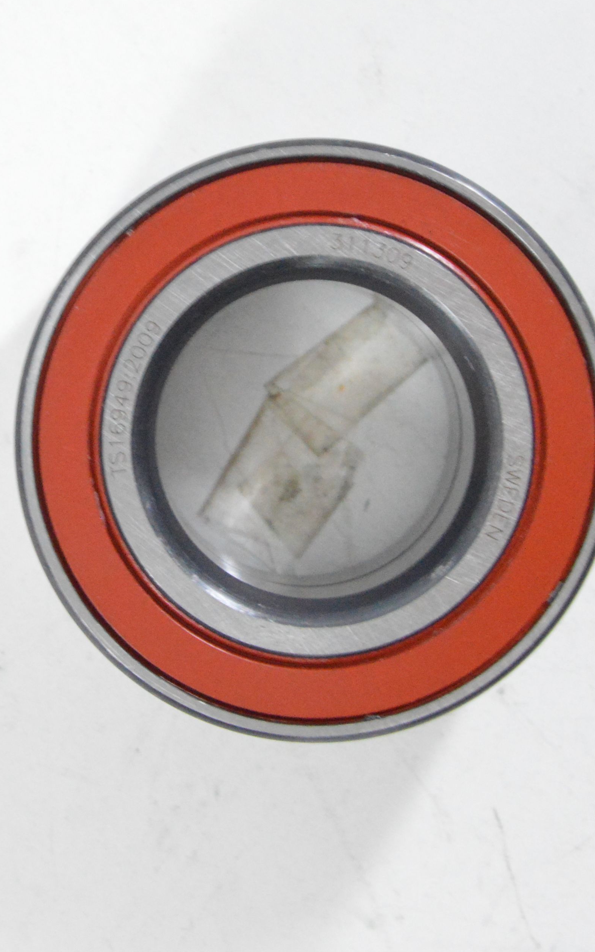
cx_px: 92
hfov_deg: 10.5
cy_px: 279
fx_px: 3217
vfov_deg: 16.8
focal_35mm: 124
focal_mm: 34
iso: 3200
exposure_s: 1/100
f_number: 7.1
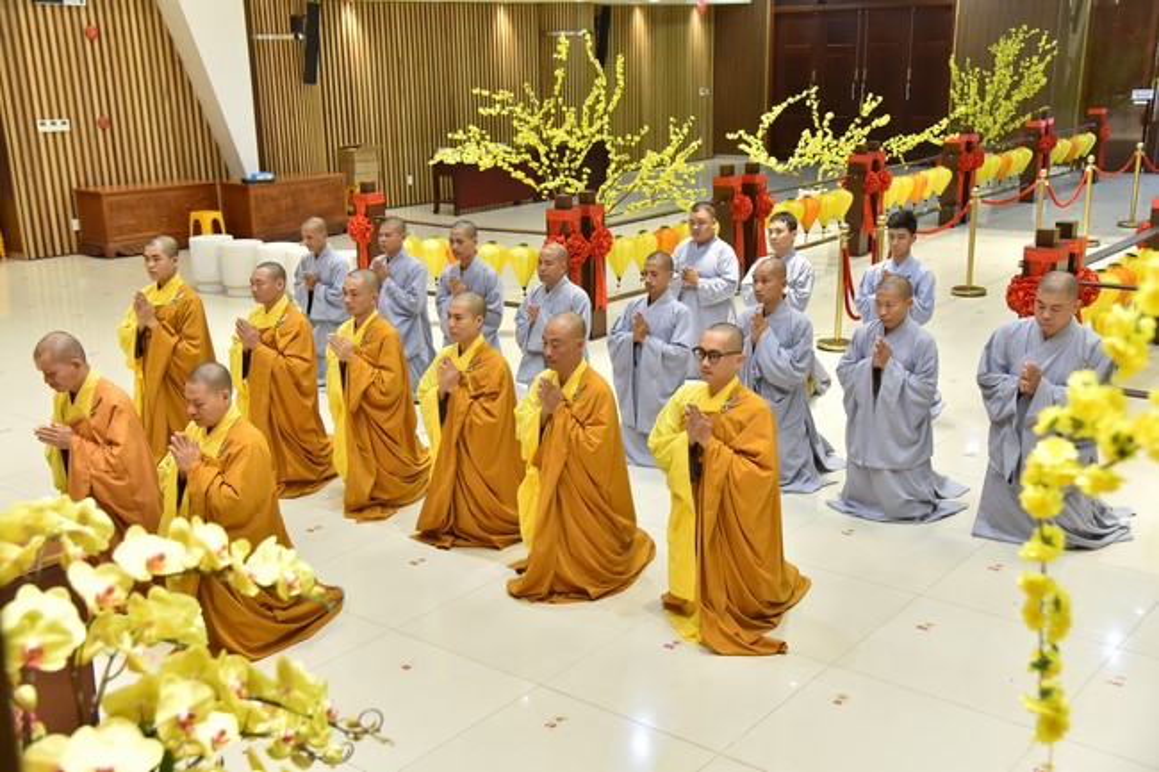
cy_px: 386
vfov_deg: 33.4
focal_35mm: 40
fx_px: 1287
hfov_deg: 48.5
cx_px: 580
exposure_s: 1/80
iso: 1000
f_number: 5
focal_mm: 40
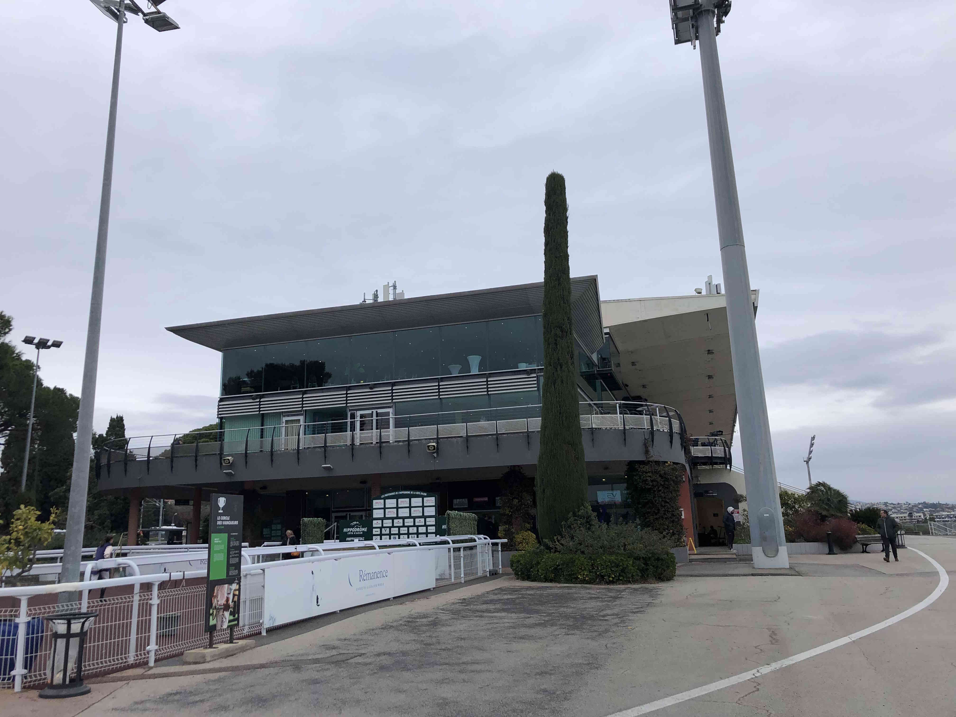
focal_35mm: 28
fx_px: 773
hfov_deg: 63.4
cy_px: 358
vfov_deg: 49.7
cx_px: 478
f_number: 1.8
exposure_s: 1/623
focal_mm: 3.99
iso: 20
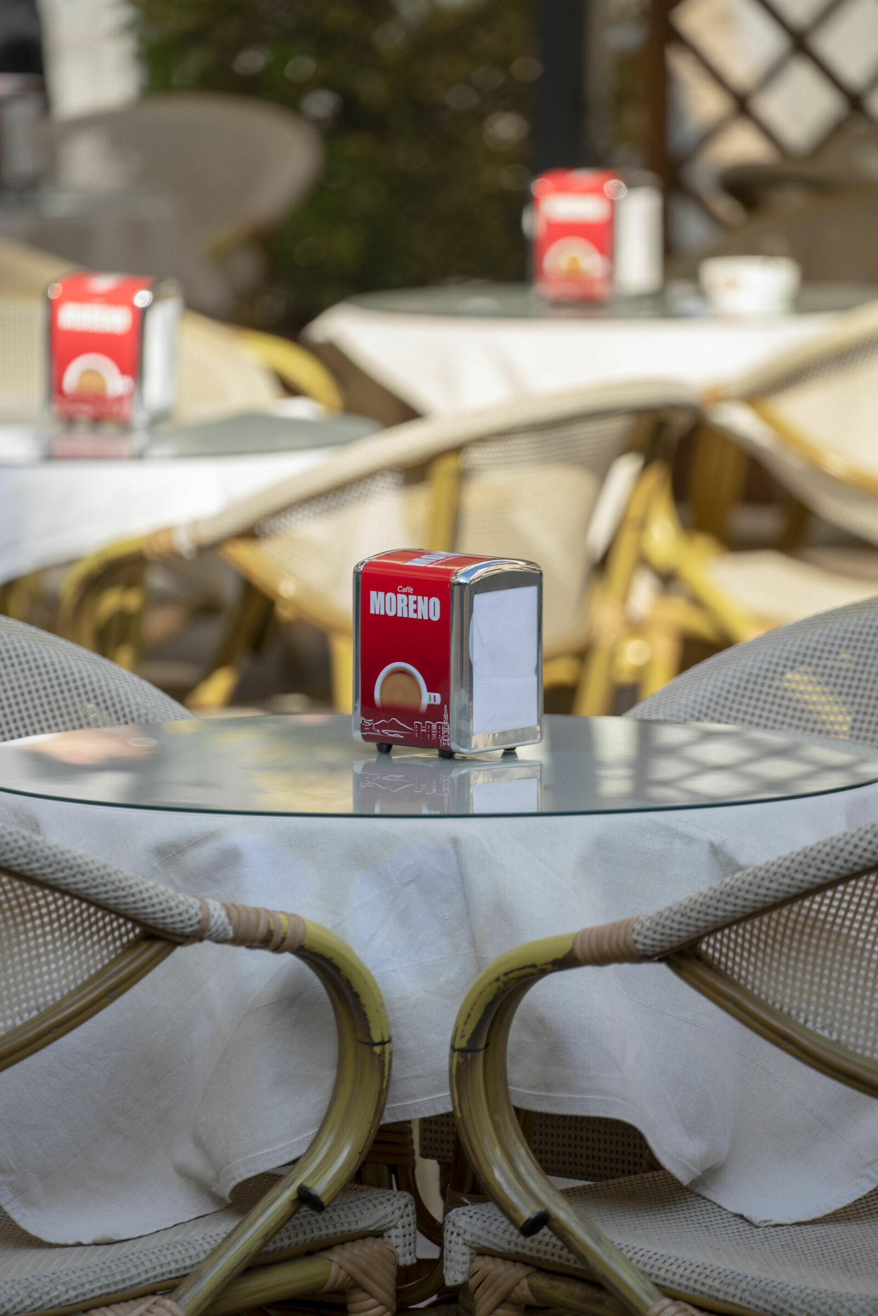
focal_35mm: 300
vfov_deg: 6.9
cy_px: 658
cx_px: 439
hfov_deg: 4.6
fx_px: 10974
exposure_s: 1/160
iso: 100
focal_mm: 300
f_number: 5.6
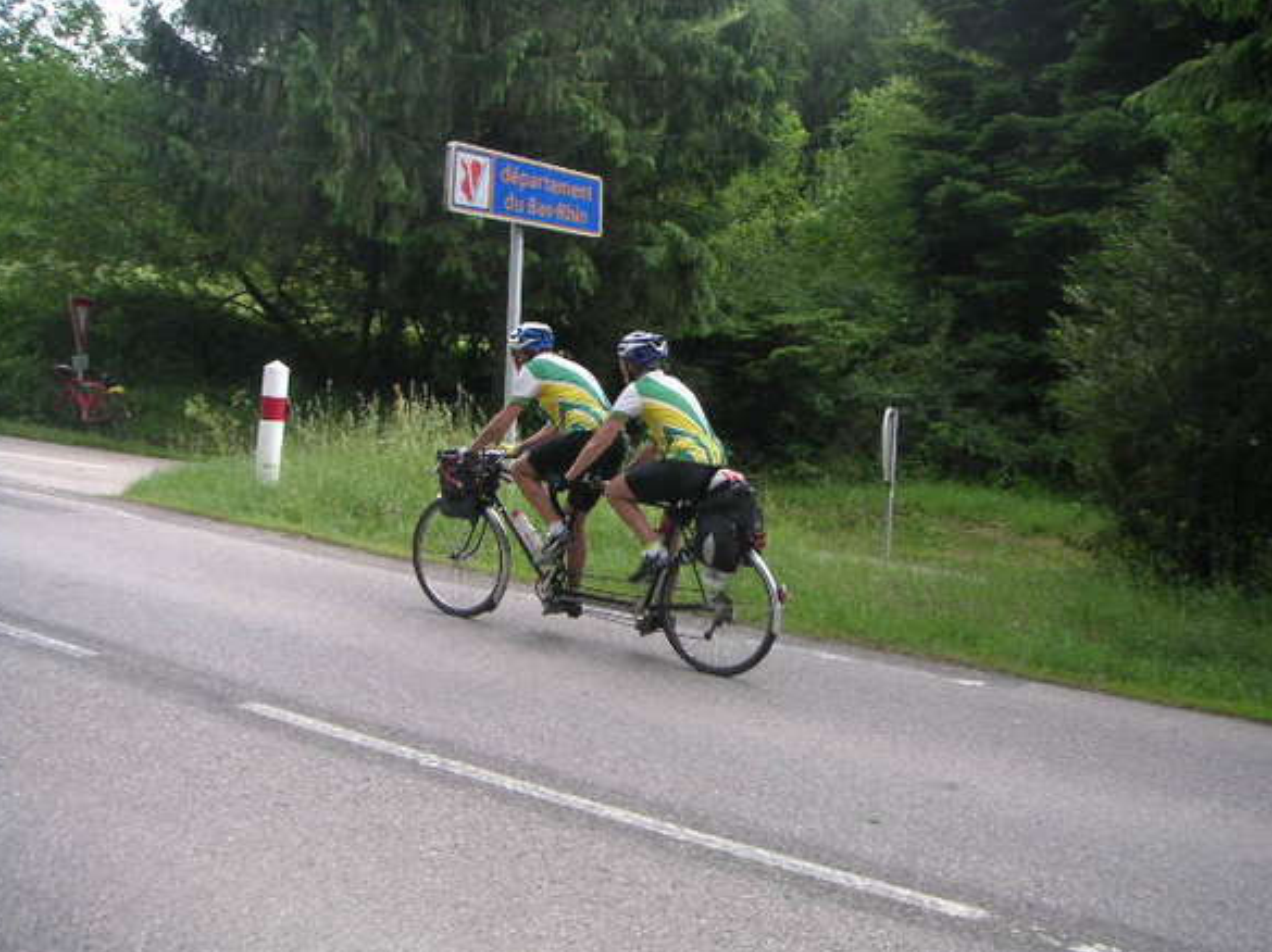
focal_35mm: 39
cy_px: 465
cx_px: 637
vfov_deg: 36.8
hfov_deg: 47.9
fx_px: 1432
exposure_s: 1/180
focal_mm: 6
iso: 50
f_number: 2.8
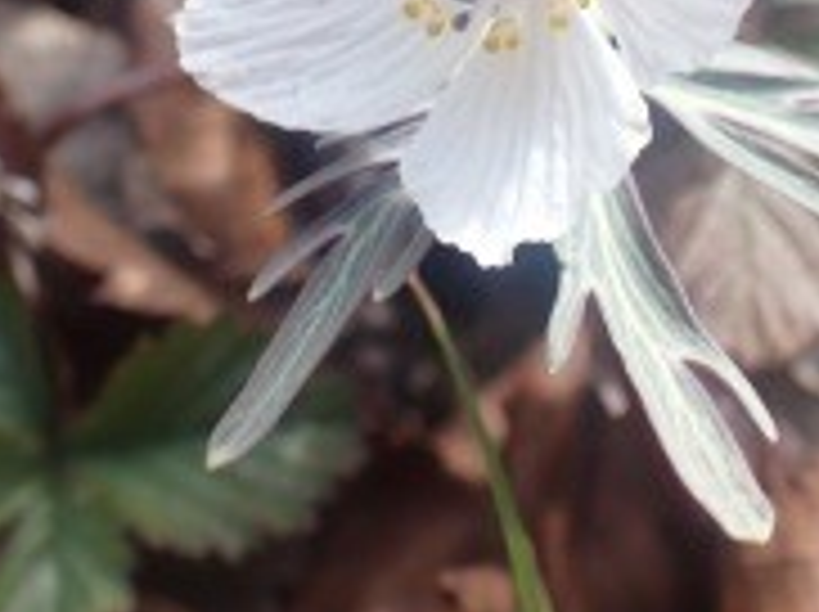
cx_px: 468
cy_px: 14
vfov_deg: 19.3
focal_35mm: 74
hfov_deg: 26.3
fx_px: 1749
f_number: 3.2
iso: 100
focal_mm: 5.4
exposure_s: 1/250
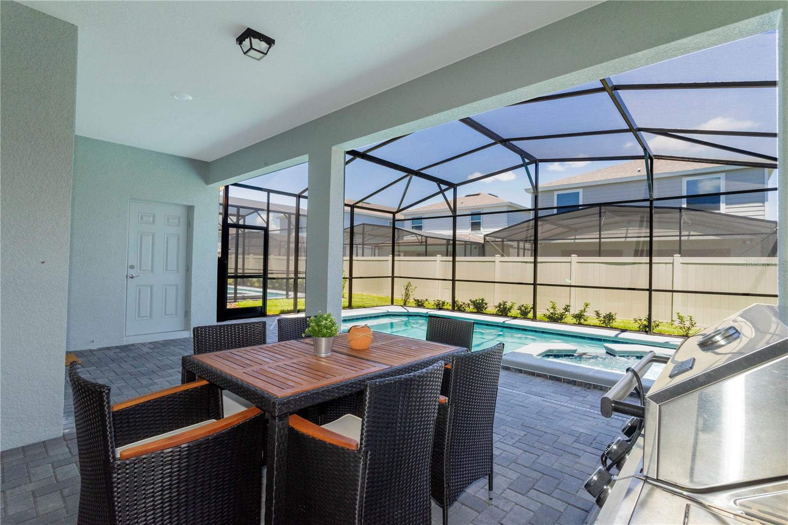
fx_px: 372
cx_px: 394
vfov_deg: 70.4
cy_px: 262
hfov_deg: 93.3
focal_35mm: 17
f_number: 20
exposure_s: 1/60
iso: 1000
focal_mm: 17
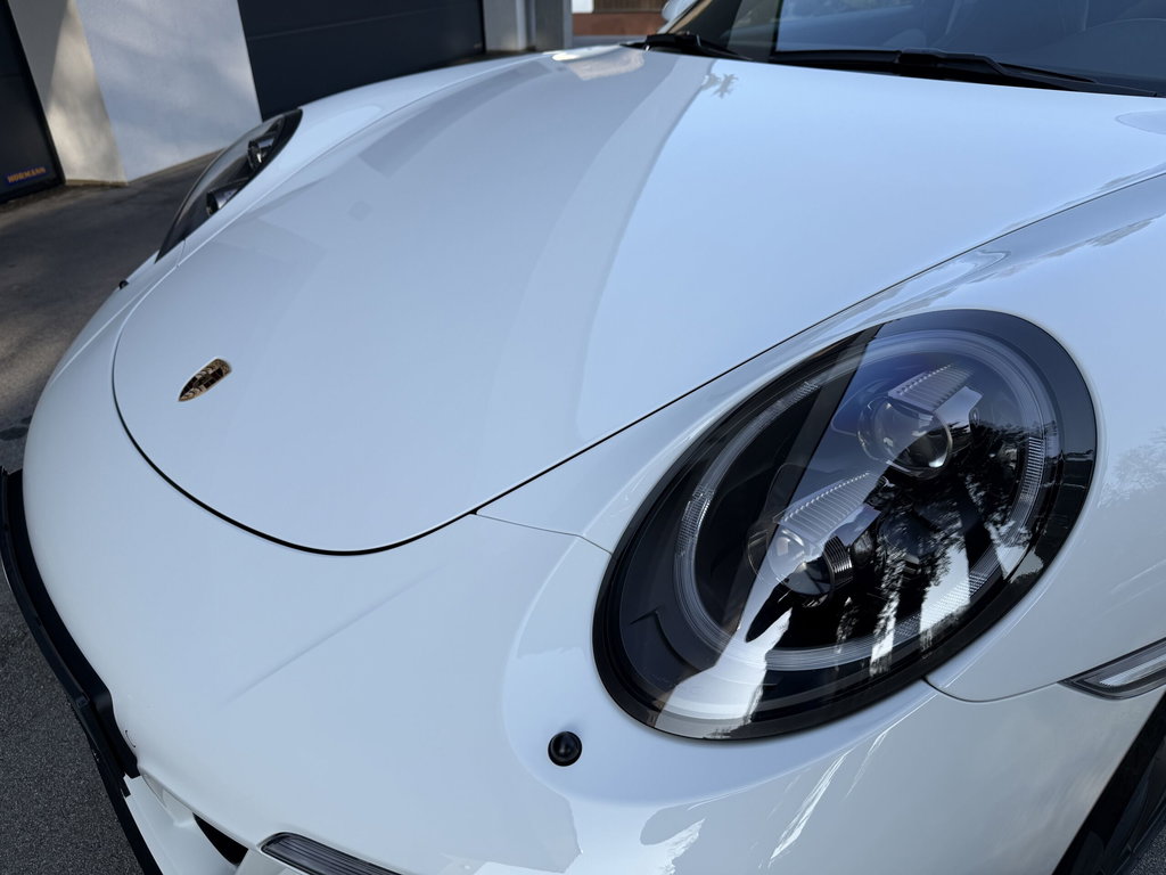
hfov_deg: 71.6
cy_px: 438
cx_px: 583
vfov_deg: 56.8
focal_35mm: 24
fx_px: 808
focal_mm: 6.76
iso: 80
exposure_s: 1/1618
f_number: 1.78
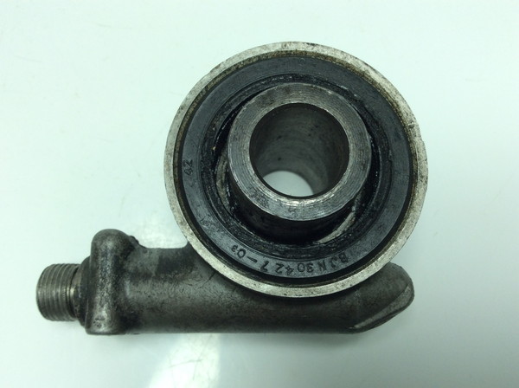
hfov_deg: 56.9
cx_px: 260
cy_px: 194
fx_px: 479
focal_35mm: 32
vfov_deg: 44.0
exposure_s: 1/302
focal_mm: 3.3
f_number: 2.4
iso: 32
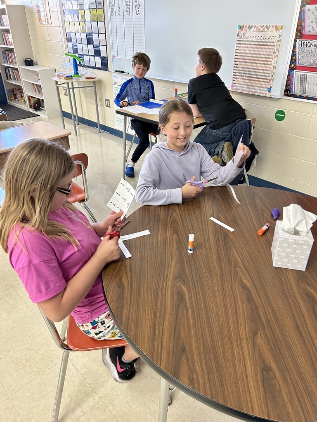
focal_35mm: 26
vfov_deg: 67.3
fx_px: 317
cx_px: 158
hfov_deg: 53.1
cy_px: 211
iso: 200
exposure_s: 1/60
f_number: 1.5
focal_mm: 5.7
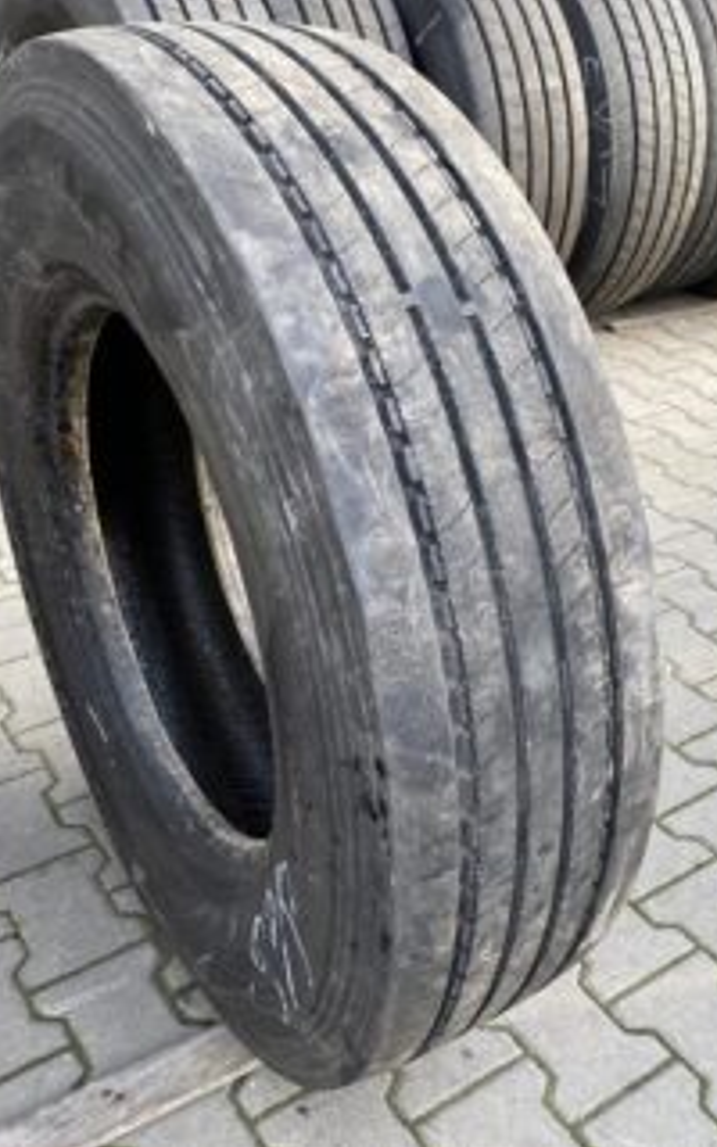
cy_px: 575
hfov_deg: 34.2
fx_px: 1157
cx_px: 452
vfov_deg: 52.7
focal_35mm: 37
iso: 40
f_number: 1.8
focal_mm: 4.25
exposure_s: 1/122
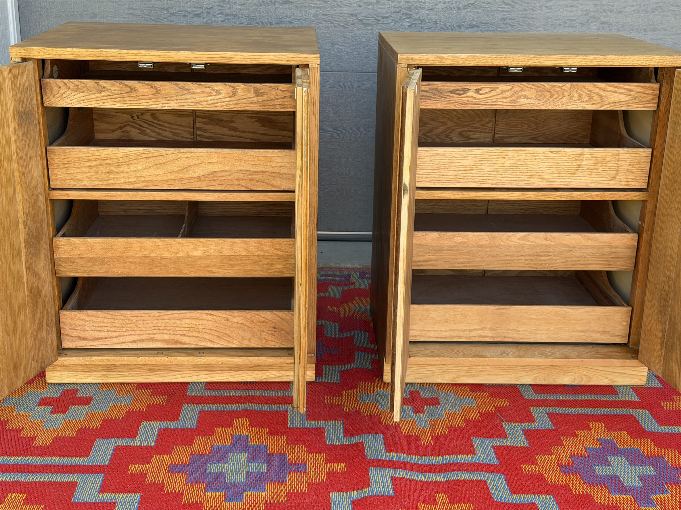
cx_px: 340
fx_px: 944
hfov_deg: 39.7
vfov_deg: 30.3
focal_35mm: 48
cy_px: 255
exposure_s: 1/205
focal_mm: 6.76
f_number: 1.78
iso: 64
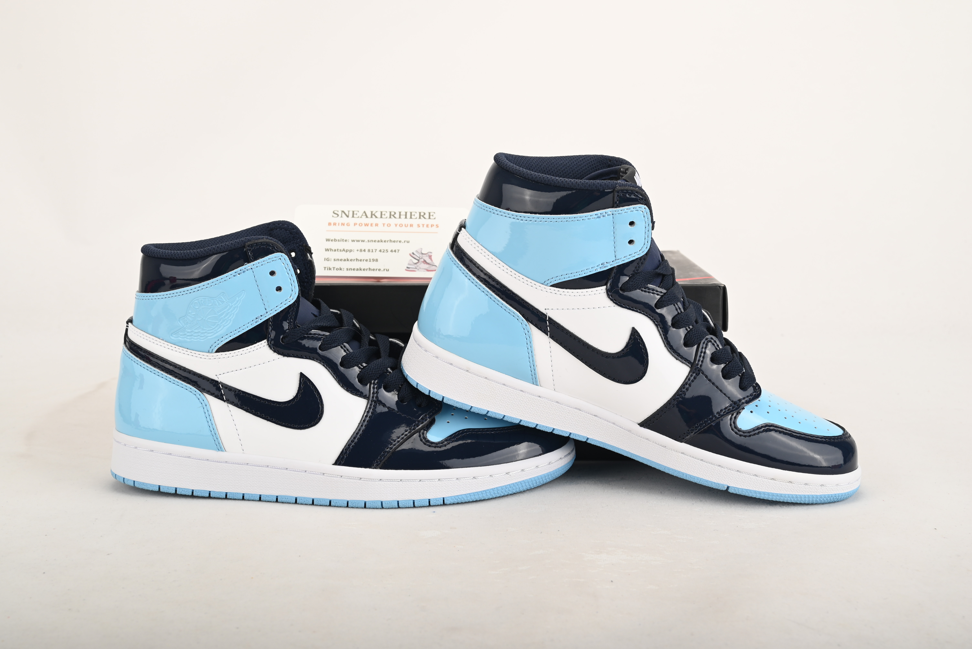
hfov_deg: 41.9
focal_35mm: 47
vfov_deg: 28.7
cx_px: 486
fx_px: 1269
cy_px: 324
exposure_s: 1/200
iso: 100
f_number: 11
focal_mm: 47
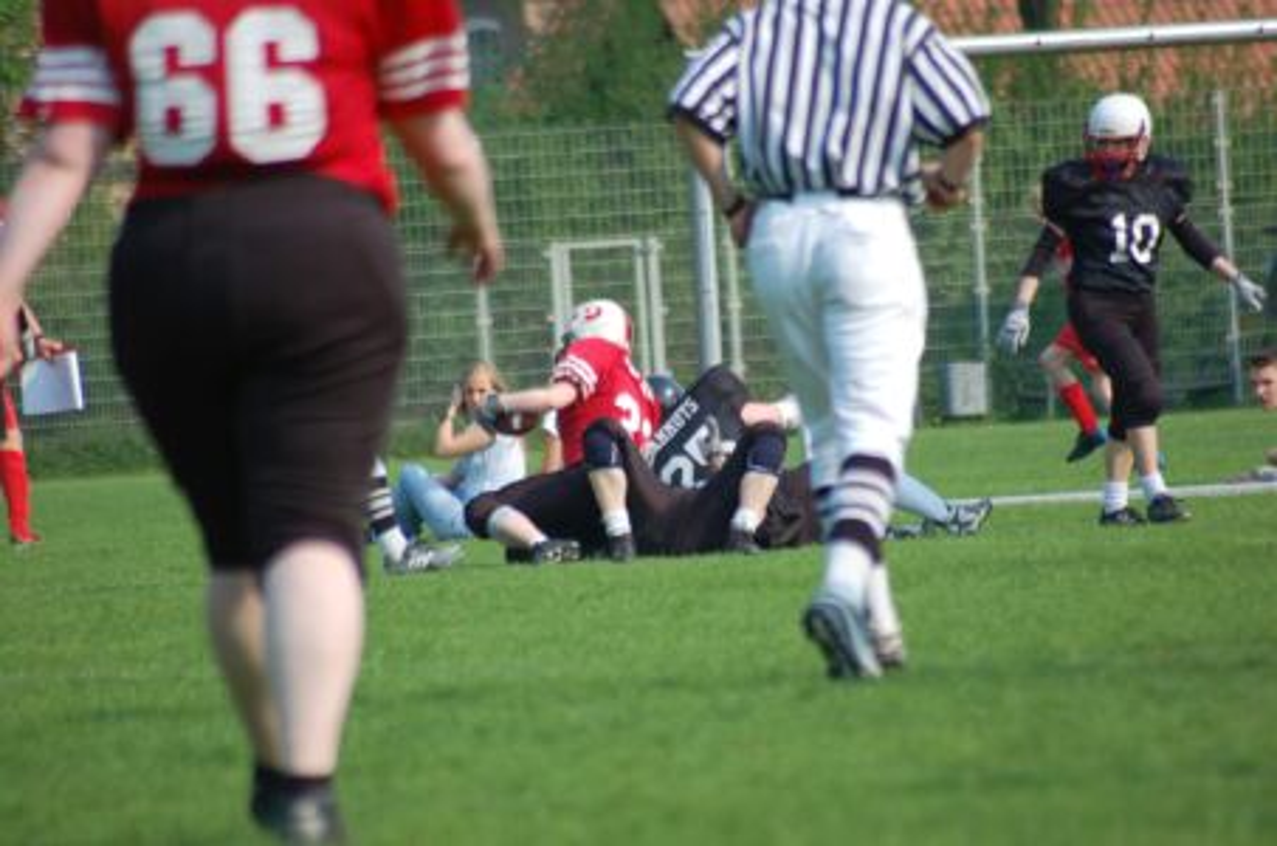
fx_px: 15929
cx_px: 638
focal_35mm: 450
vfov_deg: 3.0
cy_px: 423
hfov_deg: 4.6
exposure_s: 1/1000
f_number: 5.6
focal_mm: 300
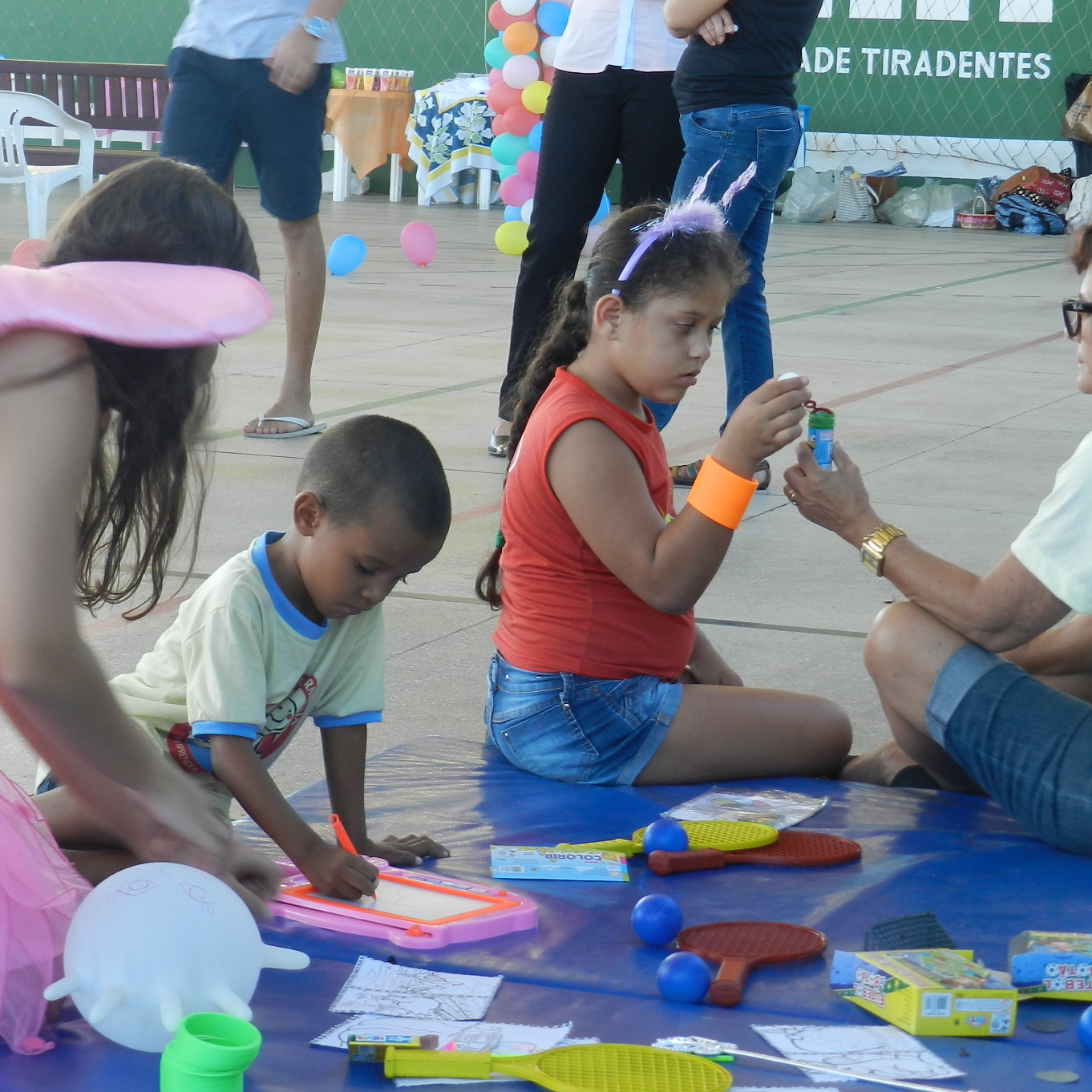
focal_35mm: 101
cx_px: 444
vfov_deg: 17.2
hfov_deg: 17.2
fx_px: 3605
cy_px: 520
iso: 160
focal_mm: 13.5
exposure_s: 1/50
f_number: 4.8
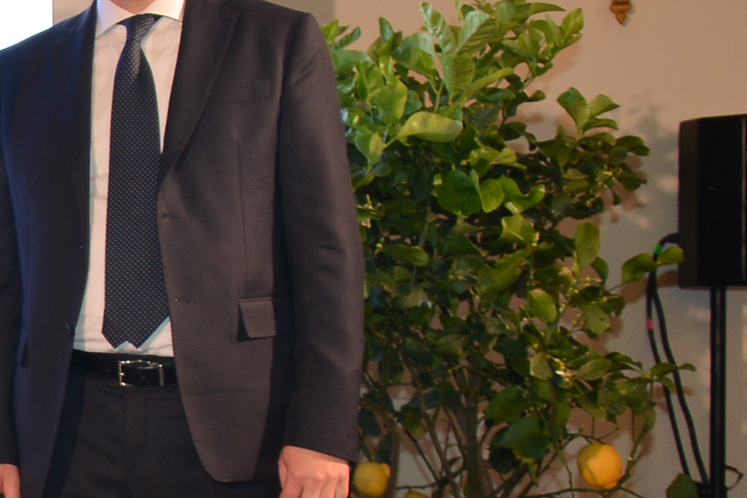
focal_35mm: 114
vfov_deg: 12.0
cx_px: -492
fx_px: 2366
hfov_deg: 15.9
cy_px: 408
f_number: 4.5
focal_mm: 28
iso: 800
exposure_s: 1/60
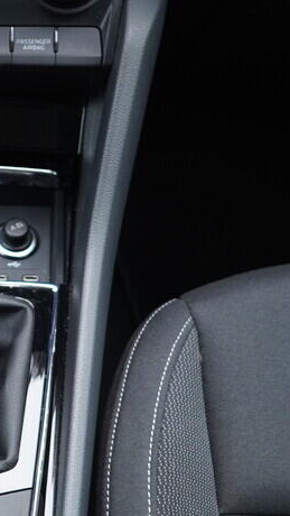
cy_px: 381
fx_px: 1147
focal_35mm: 84
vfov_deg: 25.0
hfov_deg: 13.7
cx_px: -121
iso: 400
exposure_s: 1/40
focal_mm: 24
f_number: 2.8
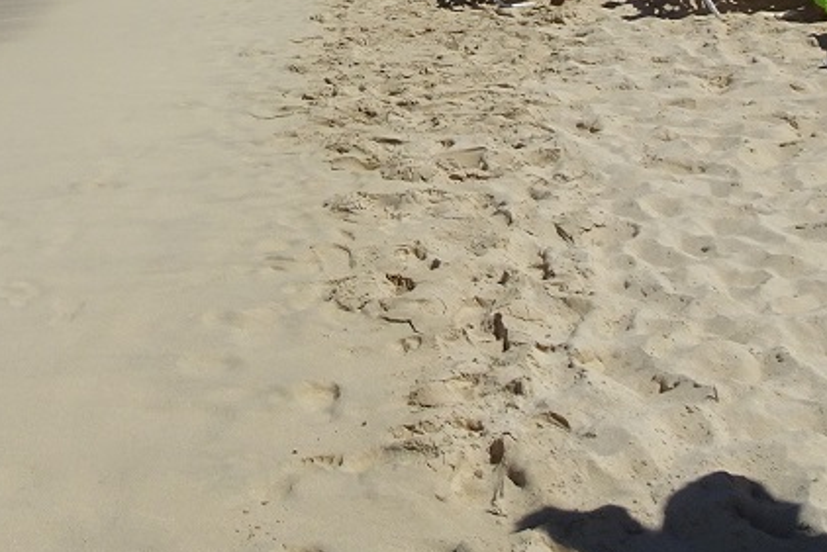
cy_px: -188
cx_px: 76
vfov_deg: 19.7
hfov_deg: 30.4
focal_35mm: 63
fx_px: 1448
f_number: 3.5
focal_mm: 4.1
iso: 80
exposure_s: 1/2000
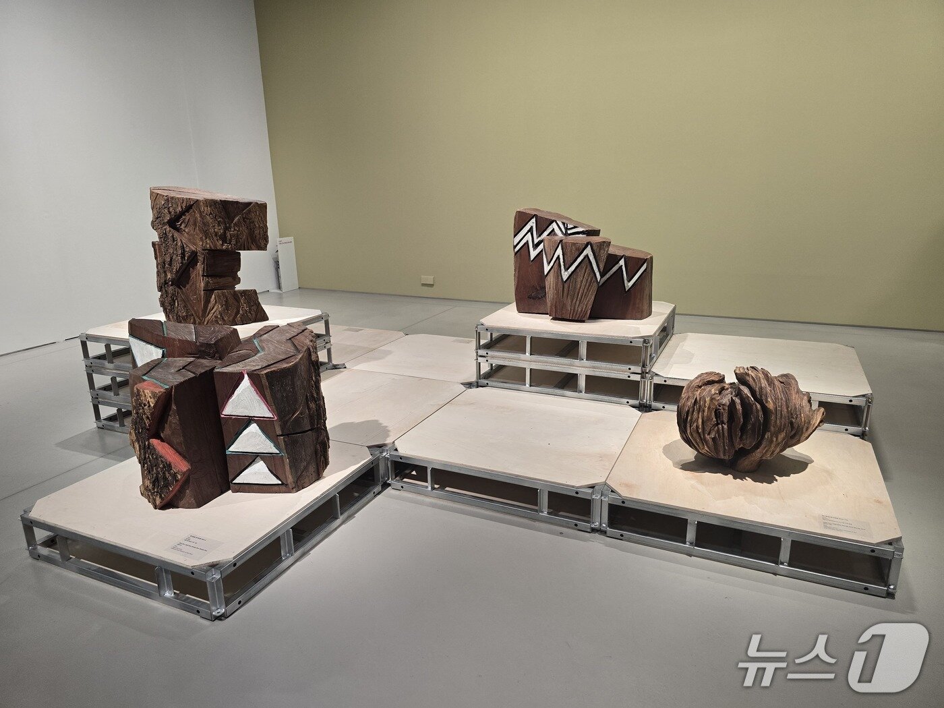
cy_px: 354
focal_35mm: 23
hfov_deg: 73.9
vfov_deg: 58.9
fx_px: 627
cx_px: 472
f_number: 1.7
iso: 250
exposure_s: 1/120
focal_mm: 6.3
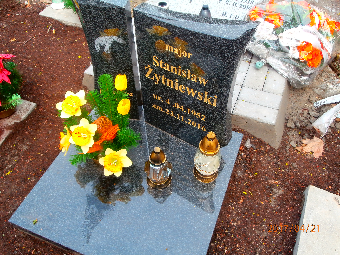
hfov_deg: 60.0
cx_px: 170
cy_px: 128
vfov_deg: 46.8
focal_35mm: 30
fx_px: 295
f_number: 3.5
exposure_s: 1/320
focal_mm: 5.36
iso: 100
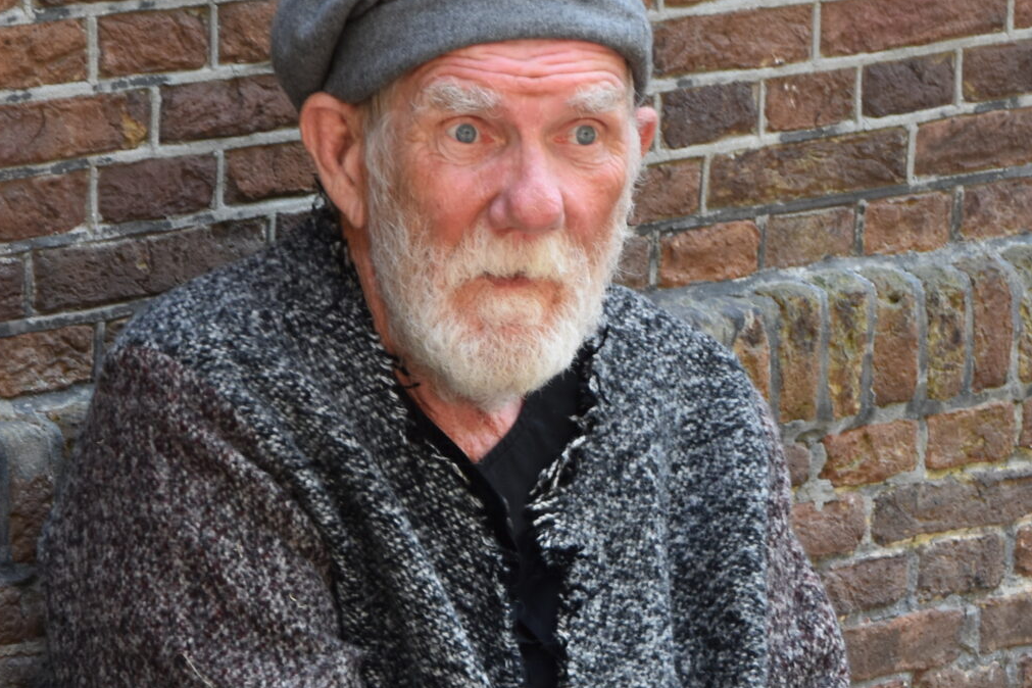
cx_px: 804
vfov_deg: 4.5
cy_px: 517
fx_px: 8714
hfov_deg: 6.8
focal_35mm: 304
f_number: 5.3
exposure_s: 1/125
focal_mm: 80
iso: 400
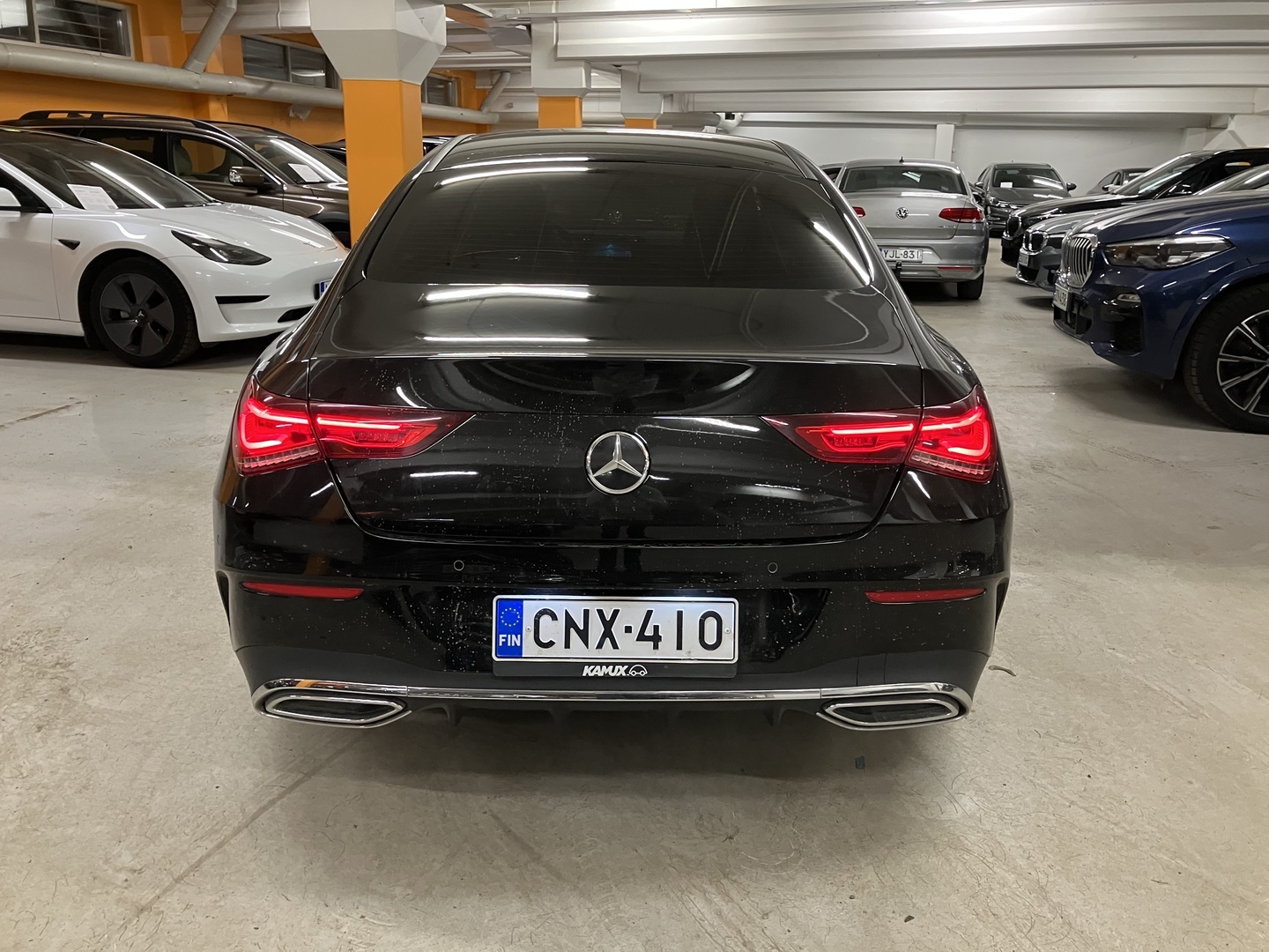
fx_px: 1026
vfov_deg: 49.7
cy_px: 476
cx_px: 634
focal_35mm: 28
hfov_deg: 63.4
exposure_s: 1/50
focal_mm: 3.99
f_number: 1.8
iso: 200
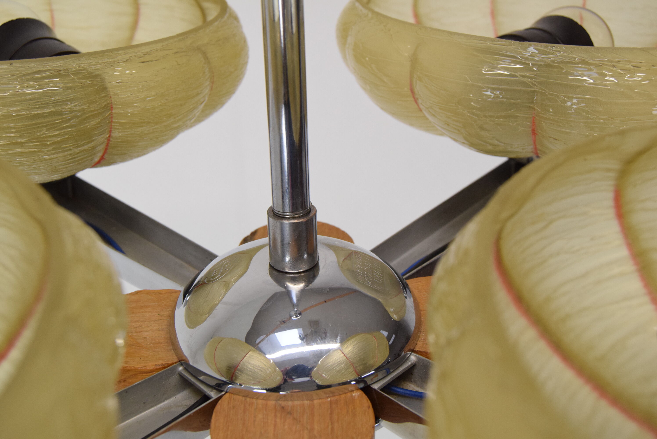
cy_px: 220
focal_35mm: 45
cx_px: 328
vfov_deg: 29.9
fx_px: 822
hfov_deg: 43.6
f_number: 7.1
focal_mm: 30
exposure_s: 1/200
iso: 1600
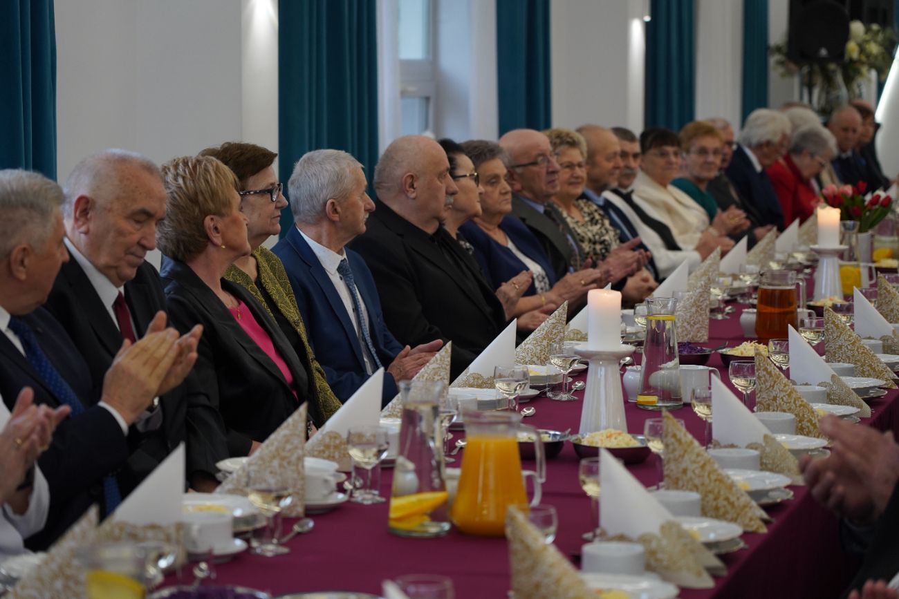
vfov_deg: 13.0
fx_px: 2622
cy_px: 300
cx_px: 450
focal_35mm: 105
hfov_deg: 19.5
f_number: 4
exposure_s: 1/125
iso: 1000
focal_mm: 105
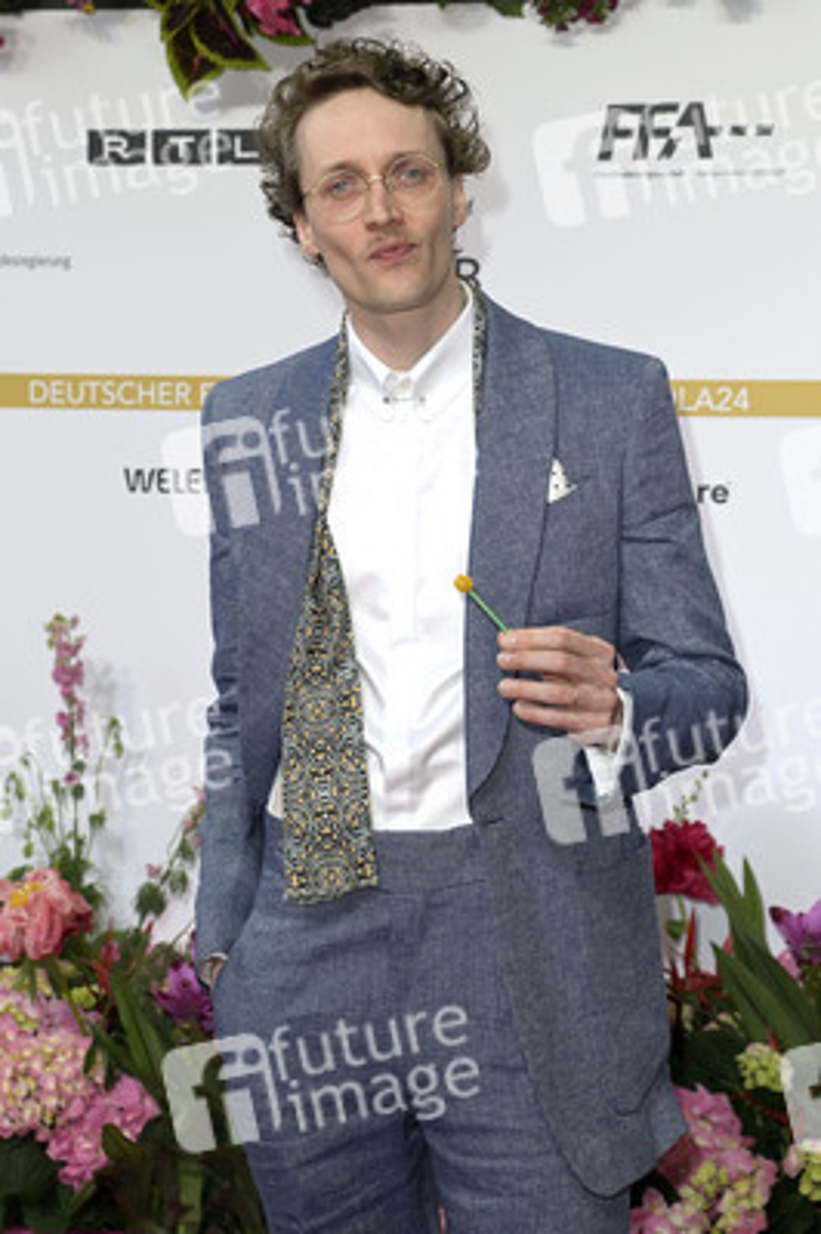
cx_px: 410
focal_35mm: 92
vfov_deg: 22.2
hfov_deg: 14.8
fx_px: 3152
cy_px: 617
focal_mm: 92
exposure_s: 1/250
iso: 640
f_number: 6.3
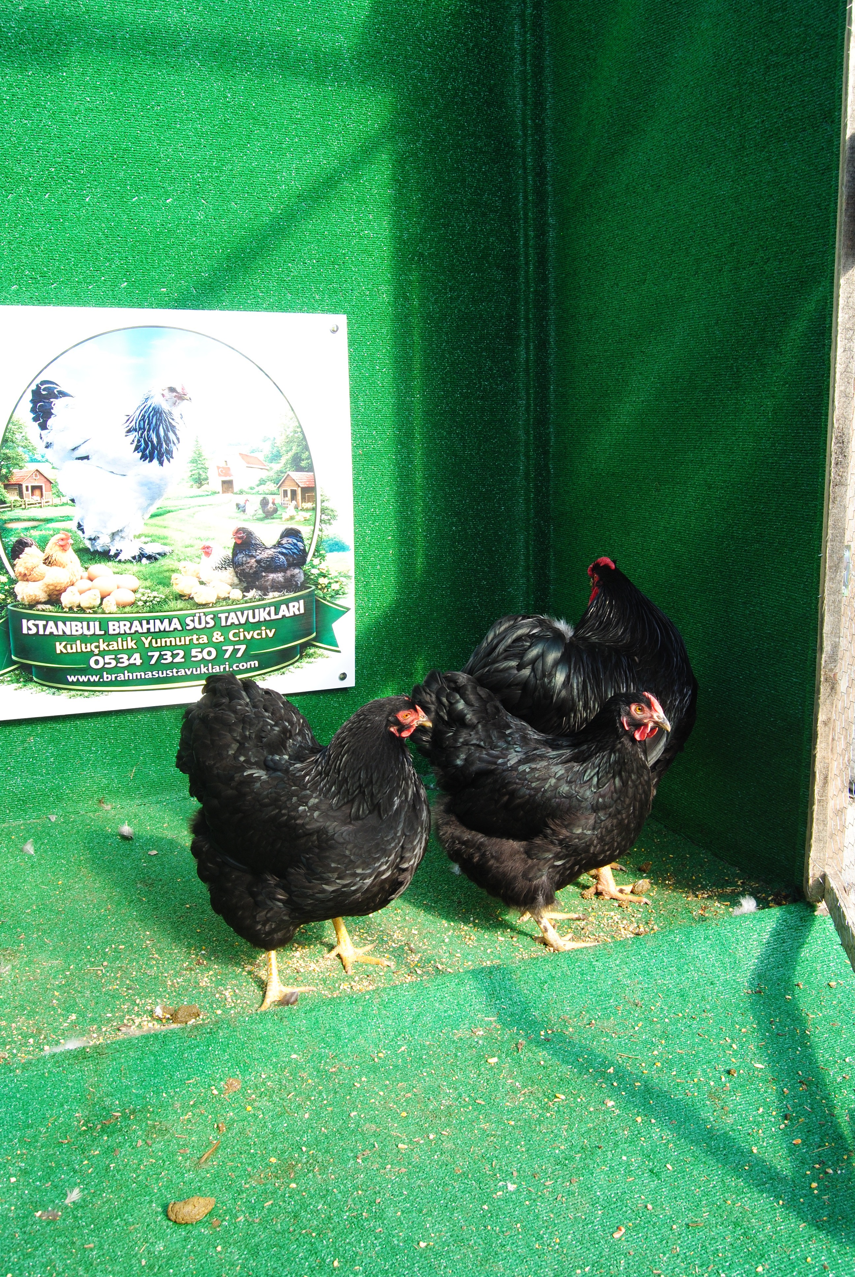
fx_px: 1066
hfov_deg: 43.7
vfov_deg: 61.9
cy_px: 638
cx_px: 428
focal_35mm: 30
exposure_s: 1/100
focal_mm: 20
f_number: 9
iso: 200
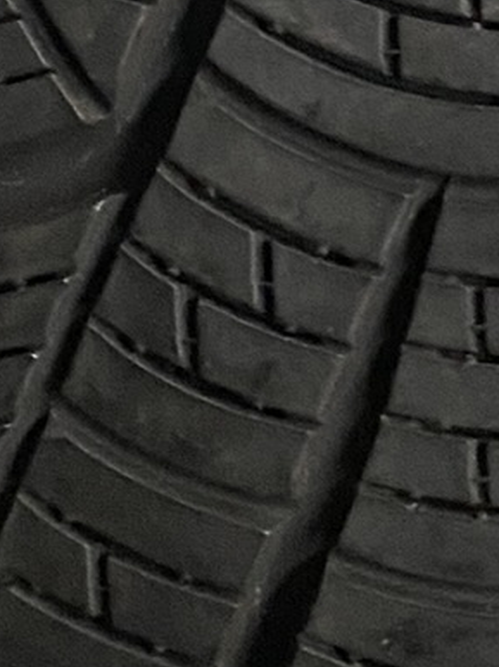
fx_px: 2655
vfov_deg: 12.7
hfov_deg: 10.4
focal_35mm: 138
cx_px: 694
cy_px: -613
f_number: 1.8
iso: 640
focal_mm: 4.25
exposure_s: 1/40
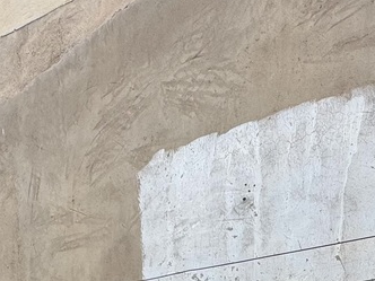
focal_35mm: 54
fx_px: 585
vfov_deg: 20.3
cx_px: 167
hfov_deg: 35.5
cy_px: 490
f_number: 2.2
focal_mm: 2.22
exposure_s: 1/707
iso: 40
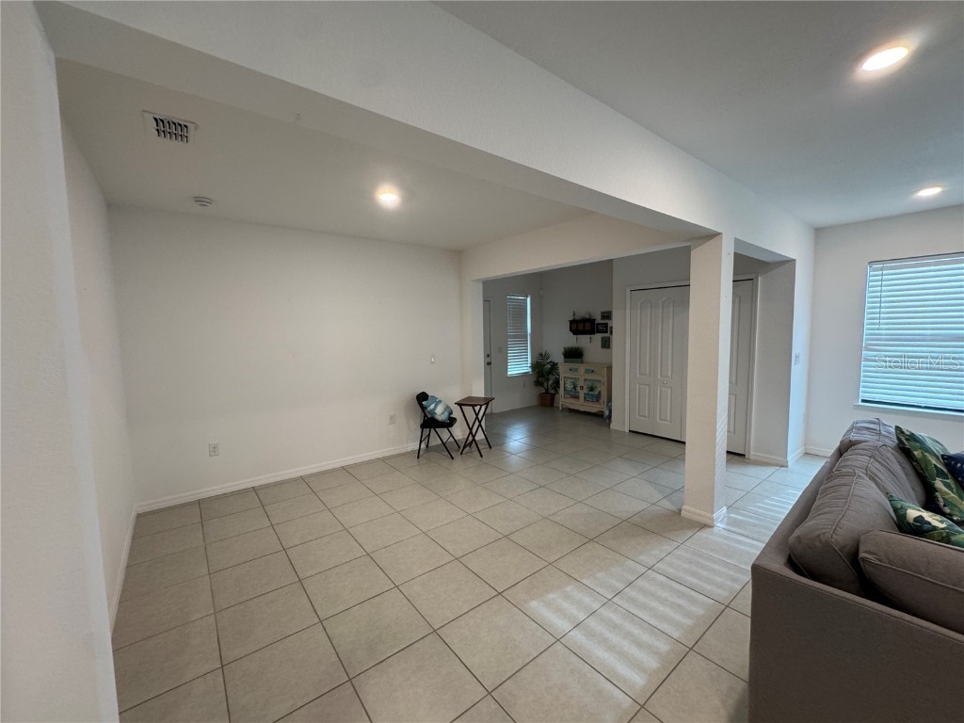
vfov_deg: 85.7
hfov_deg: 102.1
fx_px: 390
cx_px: 482
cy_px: 362
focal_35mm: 14
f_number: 2.2
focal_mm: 2.22
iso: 200
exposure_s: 1/60
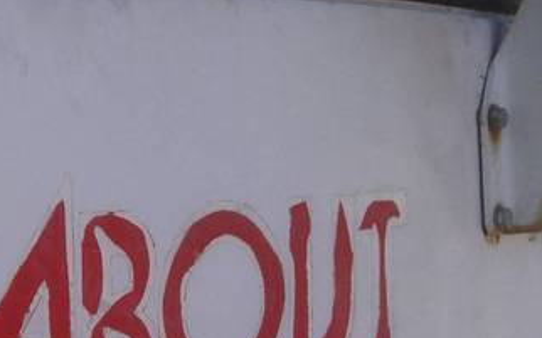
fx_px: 1299
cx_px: -136
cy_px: 333
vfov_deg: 14.6
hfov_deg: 21.6
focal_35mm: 88
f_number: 2.4
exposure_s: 1/842
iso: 50
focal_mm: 4.12
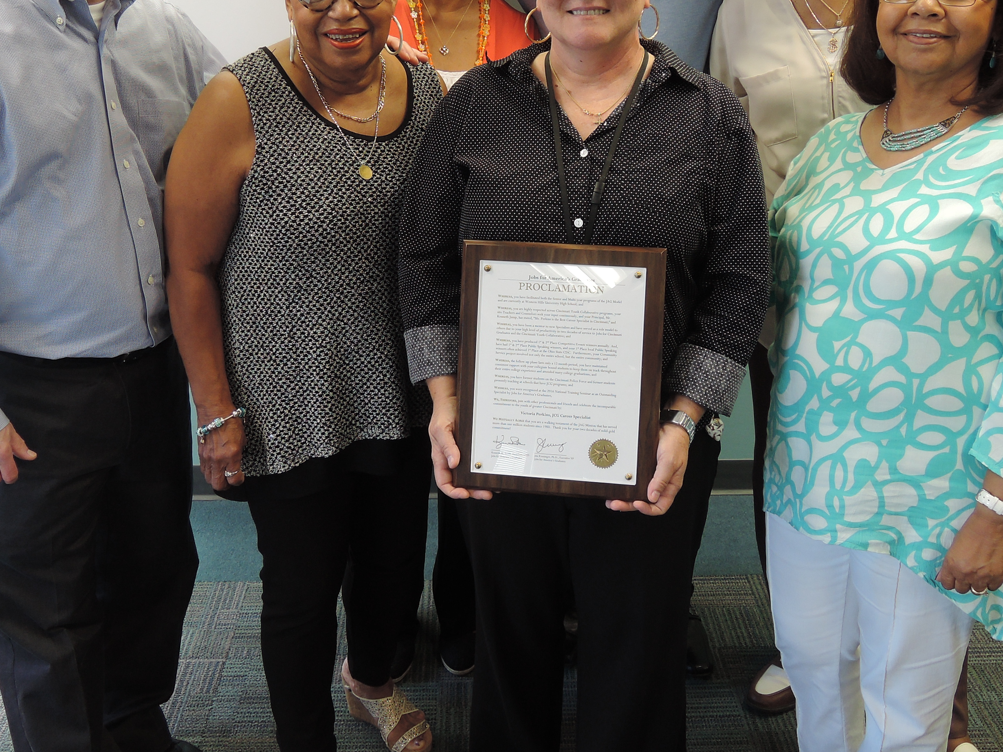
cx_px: 493
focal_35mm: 39
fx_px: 1130
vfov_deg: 36.4
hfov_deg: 47.9
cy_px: 242
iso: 125
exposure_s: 1/30
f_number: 2.8
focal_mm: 5.1
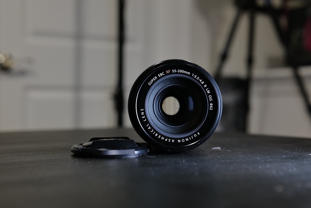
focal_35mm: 50
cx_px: 156
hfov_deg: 39.6
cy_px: 104
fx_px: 432
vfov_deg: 27.0
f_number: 5.6
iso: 1600
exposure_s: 1/40
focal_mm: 50
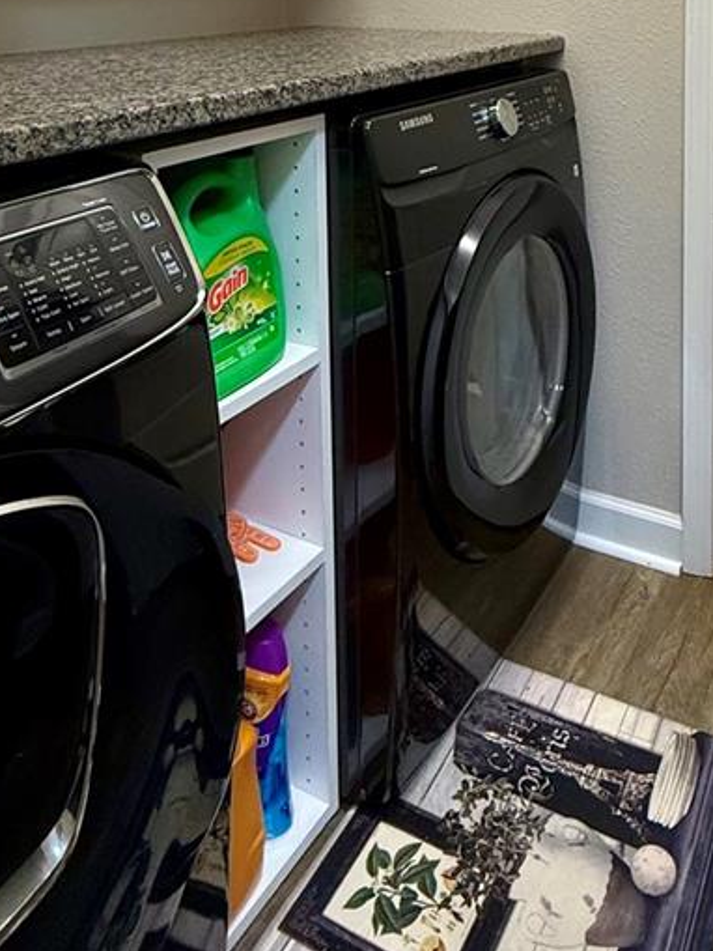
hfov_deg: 42.2
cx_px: 489
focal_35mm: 33
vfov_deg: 46.9
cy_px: 17
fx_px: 906
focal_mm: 2.22
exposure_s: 1/120
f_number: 2.2
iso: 320
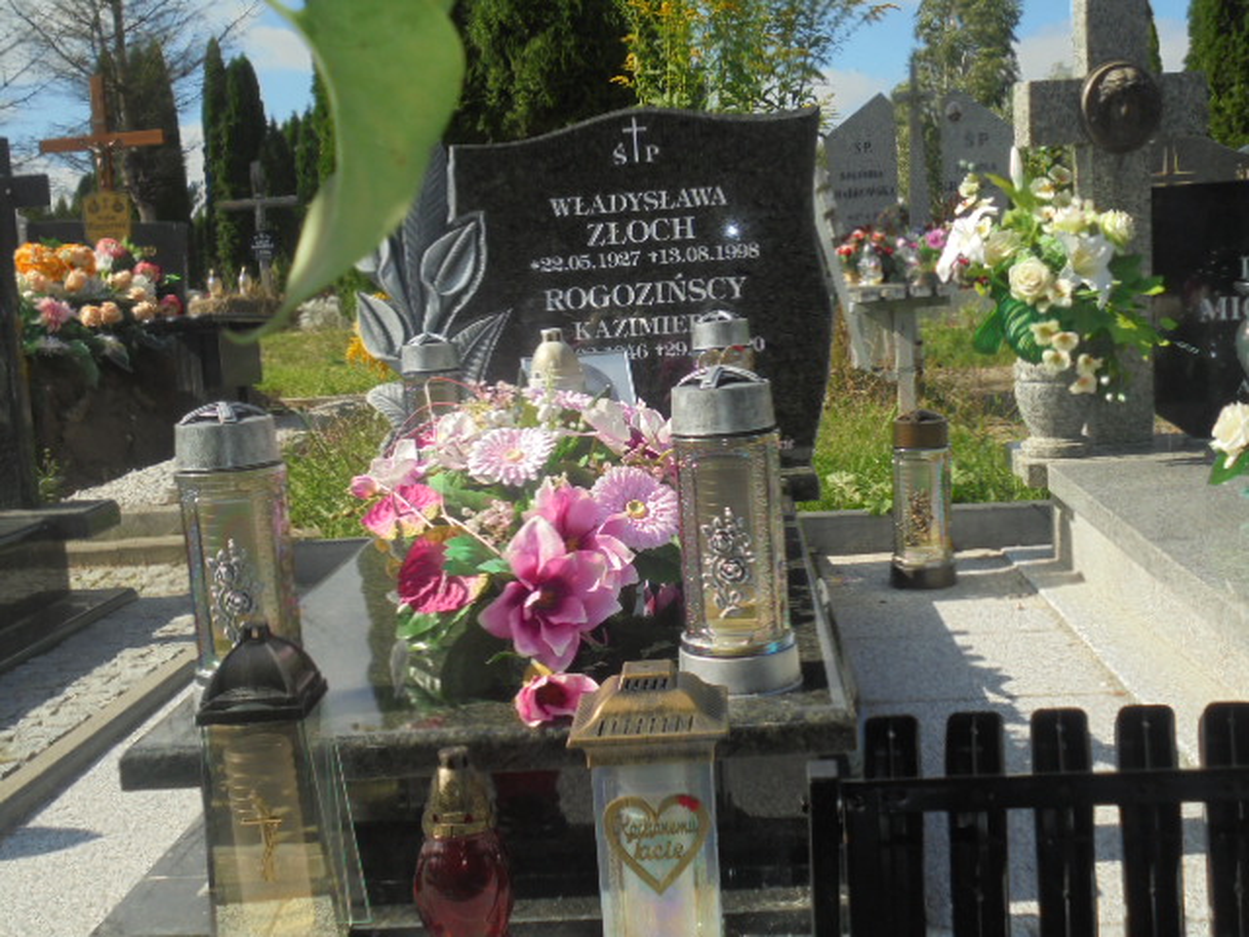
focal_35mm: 43
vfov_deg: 33.6
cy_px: 468
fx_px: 1552
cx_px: 624
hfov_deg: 43.9
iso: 100
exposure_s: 1/640
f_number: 4.5
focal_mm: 7.8
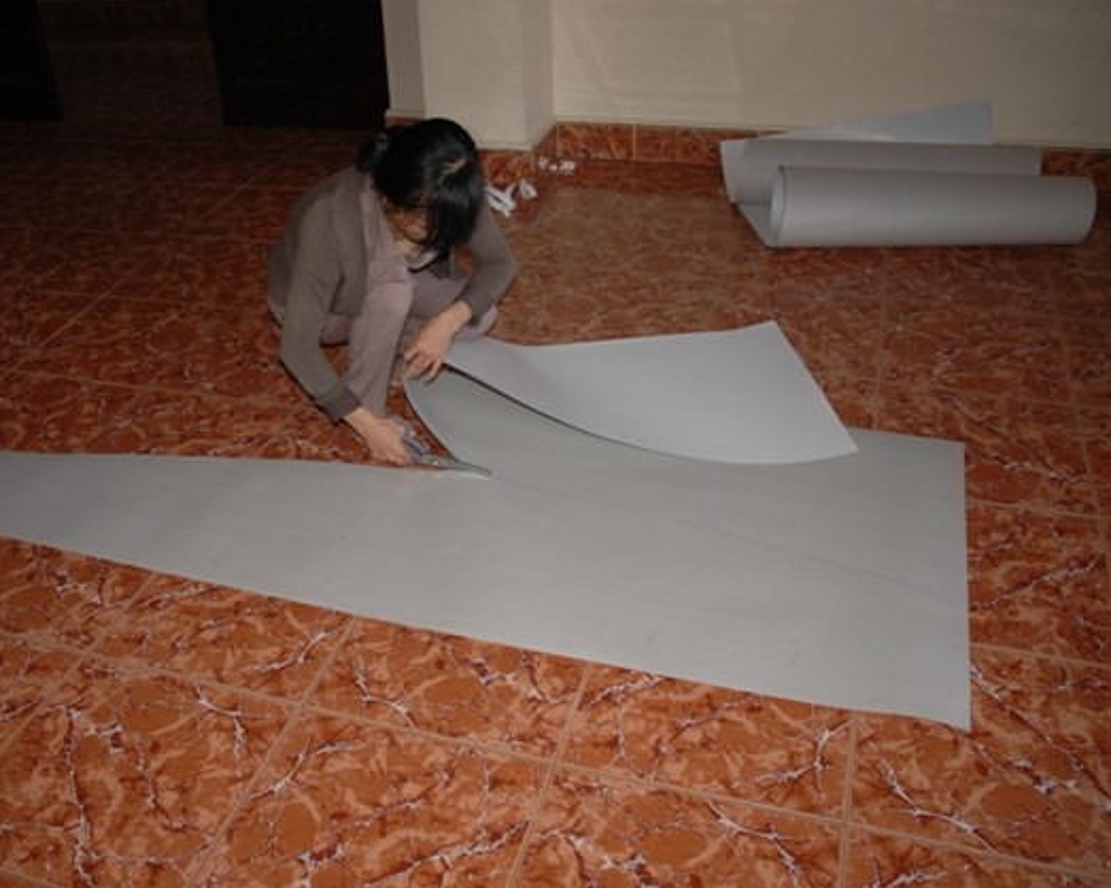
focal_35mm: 31
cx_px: 455
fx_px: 1019
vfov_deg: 47.1
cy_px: 442
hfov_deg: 56.8
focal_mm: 18
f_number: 3.5
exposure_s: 1/60
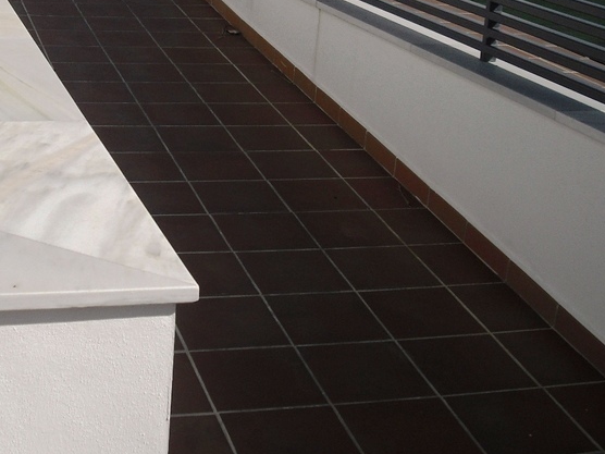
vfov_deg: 20.7
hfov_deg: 27.4
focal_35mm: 70
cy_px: 64
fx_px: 1223
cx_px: 157
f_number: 5.6
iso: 64
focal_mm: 6.2
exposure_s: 1/1000
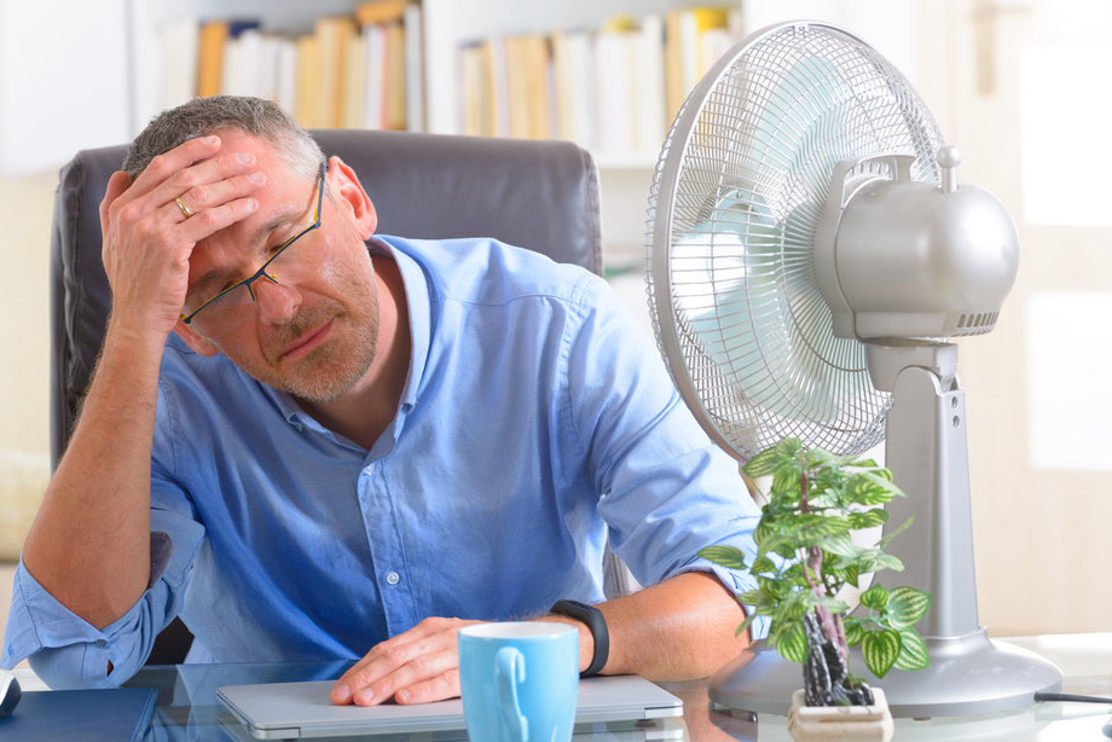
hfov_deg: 12.6
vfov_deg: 8.4
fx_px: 5036
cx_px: 511
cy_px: 372
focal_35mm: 163
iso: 160
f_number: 5.6
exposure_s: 1/200
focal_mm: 150
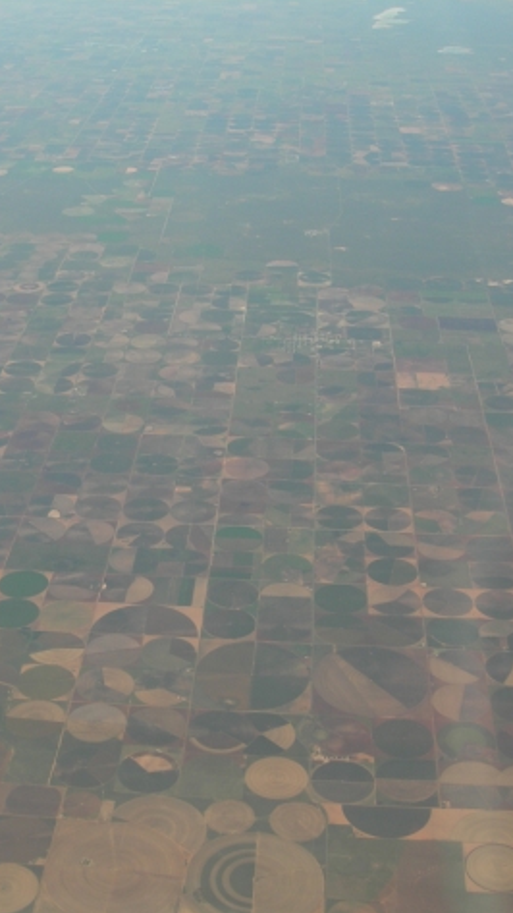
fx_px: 1354
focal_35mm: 56
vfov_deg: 37.2
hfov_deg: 21.3
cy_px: 461
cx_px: 133
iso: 50
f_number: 4.8
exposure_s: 1/333
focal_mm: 7.8
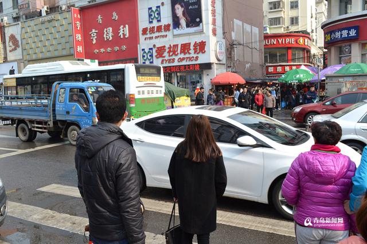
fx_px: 336
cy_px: 122
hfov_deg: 57.2
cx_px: 184
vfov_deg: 39.9
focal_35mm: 33
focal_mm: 22
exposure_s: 1/250
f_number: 8
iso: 400
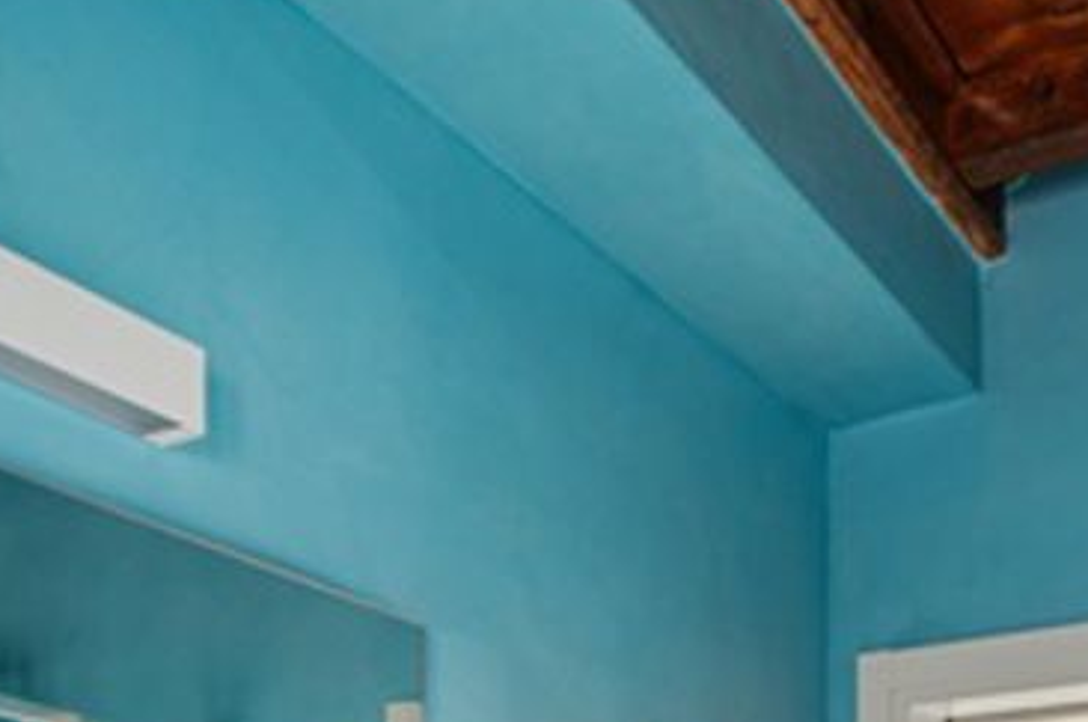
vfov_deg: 22.5
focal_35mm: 49
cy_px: 1082
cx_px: 972
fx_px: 1479
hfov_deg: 37.8
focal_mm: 14
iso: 64
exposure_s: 1.6
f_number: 9
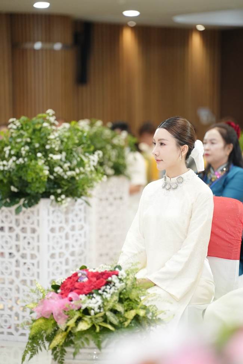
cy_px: 182
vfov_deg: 13.7
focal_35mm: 150
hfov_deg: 9.1
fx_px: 1519
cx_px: 122
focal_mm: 150
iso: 2500
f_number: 2.8
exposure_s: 1/200
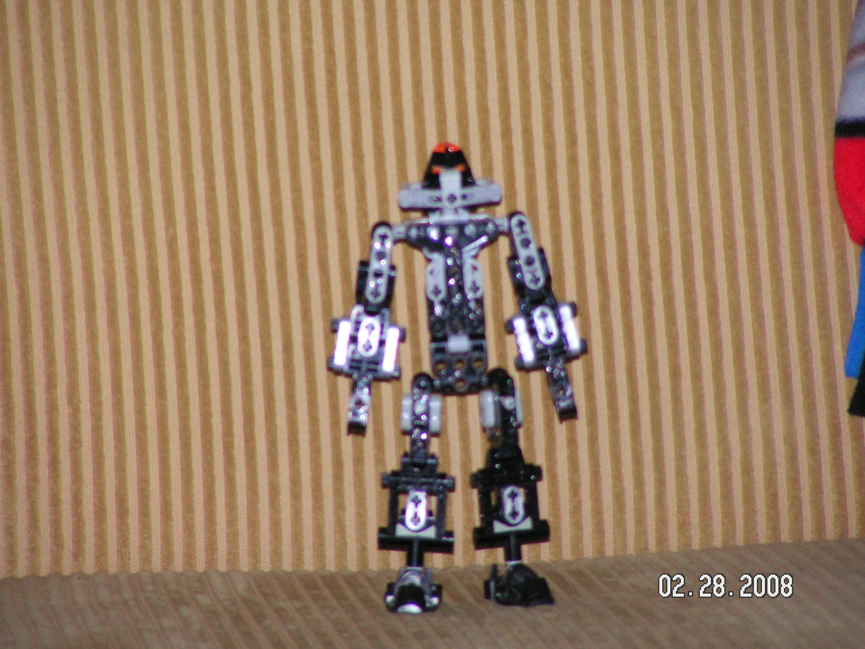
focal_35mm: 290
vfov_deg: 5.1
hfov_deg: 6.8
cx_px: 432
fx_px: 7247
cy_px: 324
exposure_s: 1/320
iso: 200
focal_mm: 48
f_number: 3.2
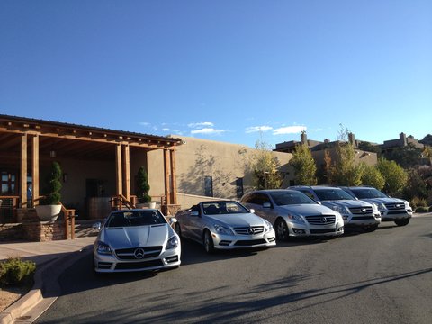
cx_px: 216
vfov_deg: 40.7
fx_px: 437
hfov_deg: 52.6
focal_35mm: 35
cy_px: 162
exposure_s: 1/1082
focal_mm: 4.28
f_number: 2.4
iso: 50
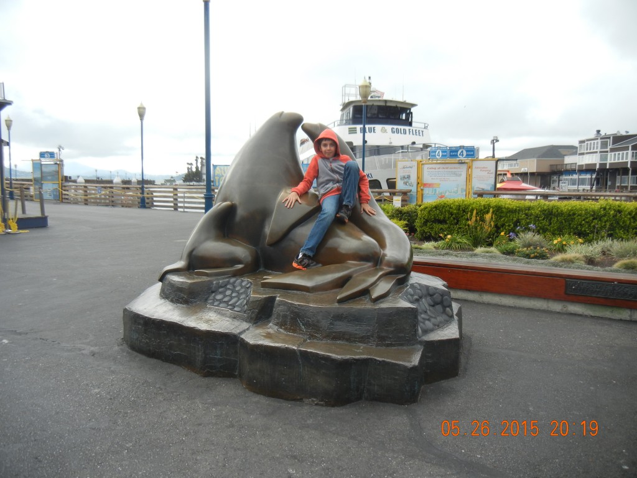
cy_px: 239
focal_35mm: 30
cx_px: 318
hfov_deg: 60.0
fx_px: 552
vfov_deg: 46.8
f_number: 3.5
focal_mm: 5.4
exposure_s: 1/401
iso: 160
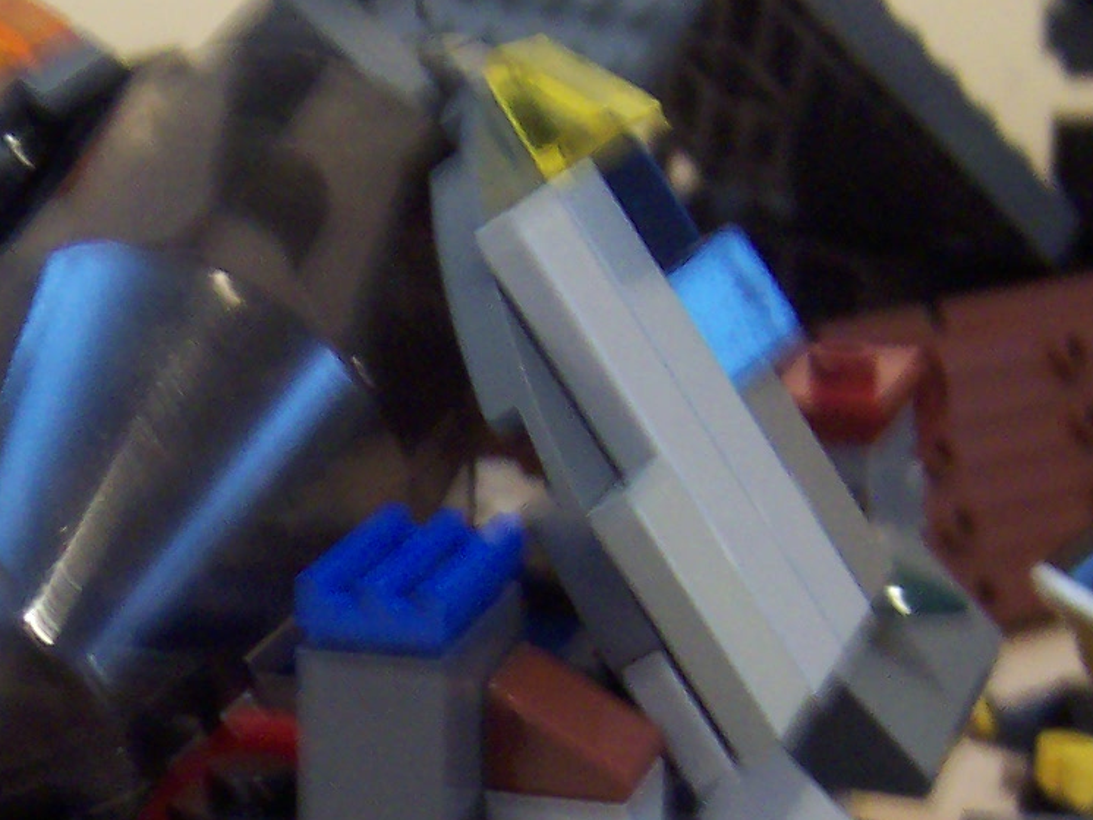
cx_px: 189
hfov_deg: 19.8
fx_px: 3095
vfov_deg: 14.8
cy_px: 879
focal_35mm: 98
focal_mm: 5.6
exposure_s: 1/8
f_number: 2.8
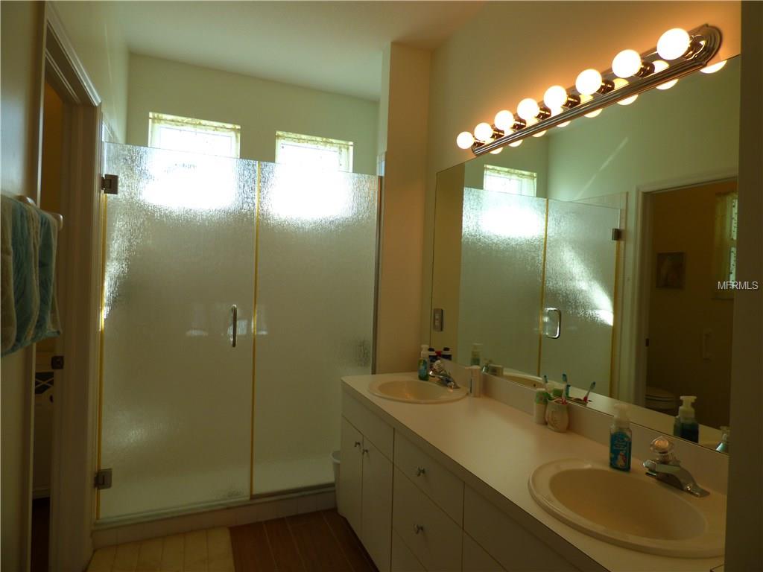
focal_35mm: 20
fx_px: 441
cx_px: 382
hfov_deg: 81.7
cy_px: 286
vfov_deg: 66.0
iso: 100
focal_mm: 3.58
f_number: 2.8
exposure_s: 1/100
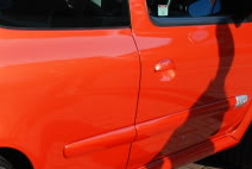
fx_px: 715
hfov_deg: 18.4
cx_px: -89
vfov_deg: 13.4
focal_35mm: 102
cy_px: 33
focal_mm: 18
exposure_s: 1/800
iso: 160
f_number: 4.5
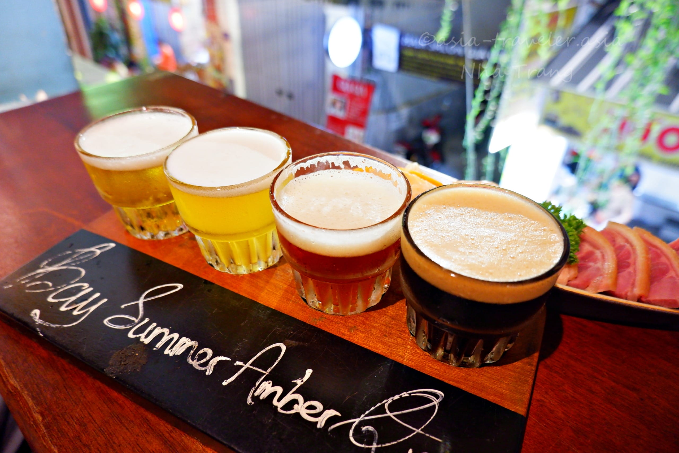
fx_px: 434
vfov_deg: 55.1
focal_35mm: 23
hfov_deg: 76.1
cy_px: 226
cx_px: 340
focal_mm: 15
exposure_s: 1/34
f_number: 3.5
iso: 2000
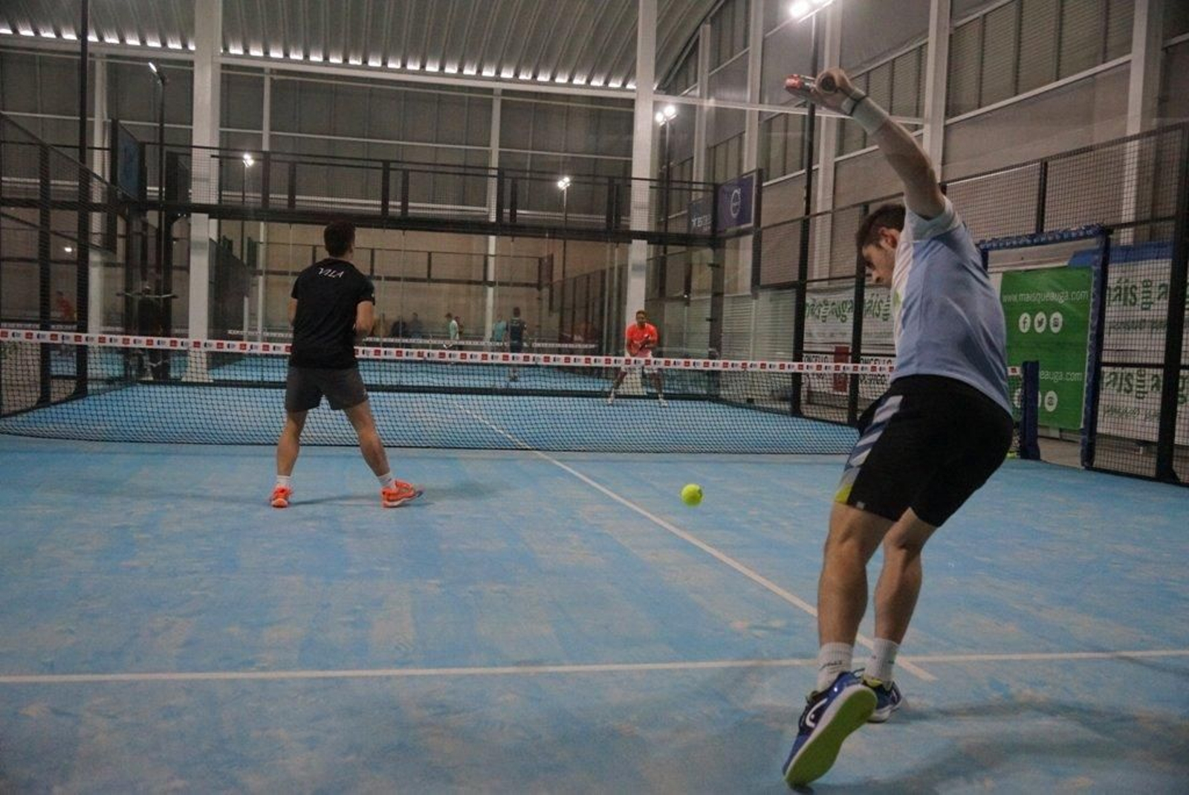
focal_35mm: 36
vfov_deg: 36.9
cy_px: 398
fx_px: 1190
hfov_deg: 53.1
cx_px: 594
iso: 4000
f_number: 2.8
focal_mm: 24
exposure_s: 1/800
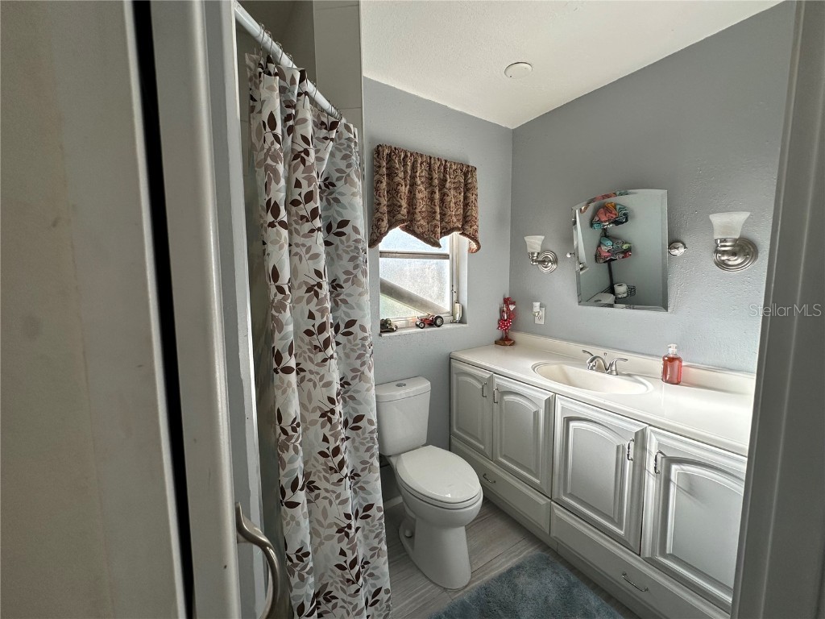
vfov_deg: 85.7
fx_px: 334
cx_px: 412
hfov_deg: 102.1
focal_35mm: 14
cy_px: 310
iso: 100
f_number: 2.2
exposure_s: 1/120
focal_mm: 2.22
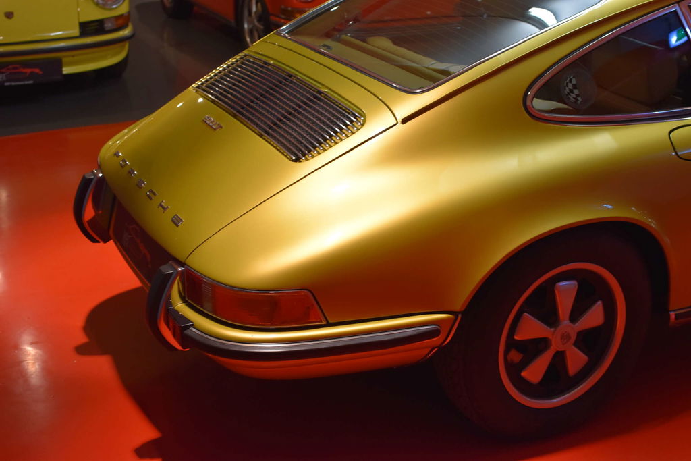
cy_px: 230
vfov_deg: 25.8
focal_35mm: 52
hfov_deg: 37.8
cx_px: 346
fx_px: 1008
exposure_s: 1/60
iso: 640
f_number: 4
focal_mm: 35
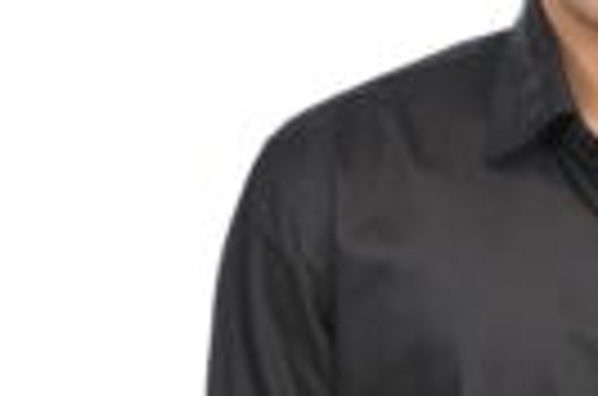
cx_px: 656
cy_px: 472
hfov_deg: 10.7
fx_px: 3149
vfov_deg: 7.1
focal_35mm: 190
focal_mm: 56
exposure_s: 1/125
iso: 1000
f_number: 6.3
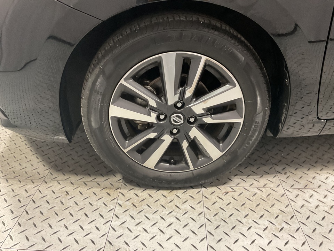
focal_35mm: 29
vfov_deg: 48.2
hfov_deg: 61.7
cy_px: 126
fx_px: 280
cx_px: 167
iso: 200
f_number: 1.8
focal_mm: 3
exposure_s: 1/60
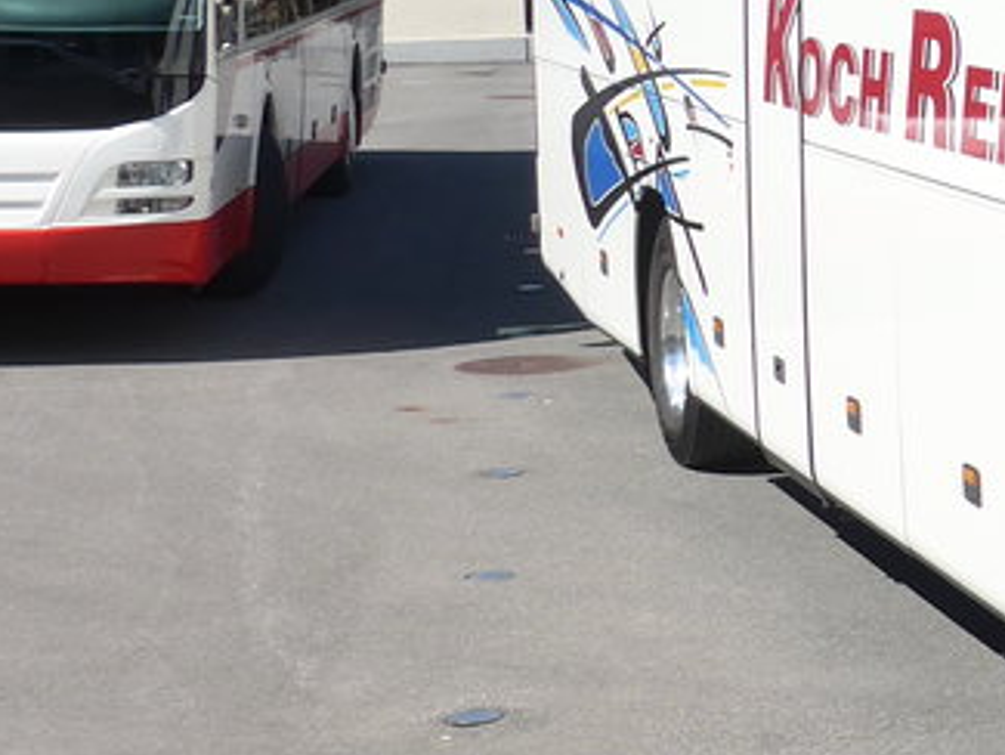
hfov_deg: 15.9
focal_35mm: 107
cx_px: 1741
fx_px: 3108
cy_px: 269
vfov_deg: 13.8
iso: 125
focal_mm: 6
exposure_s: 1/1600
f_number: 2.8
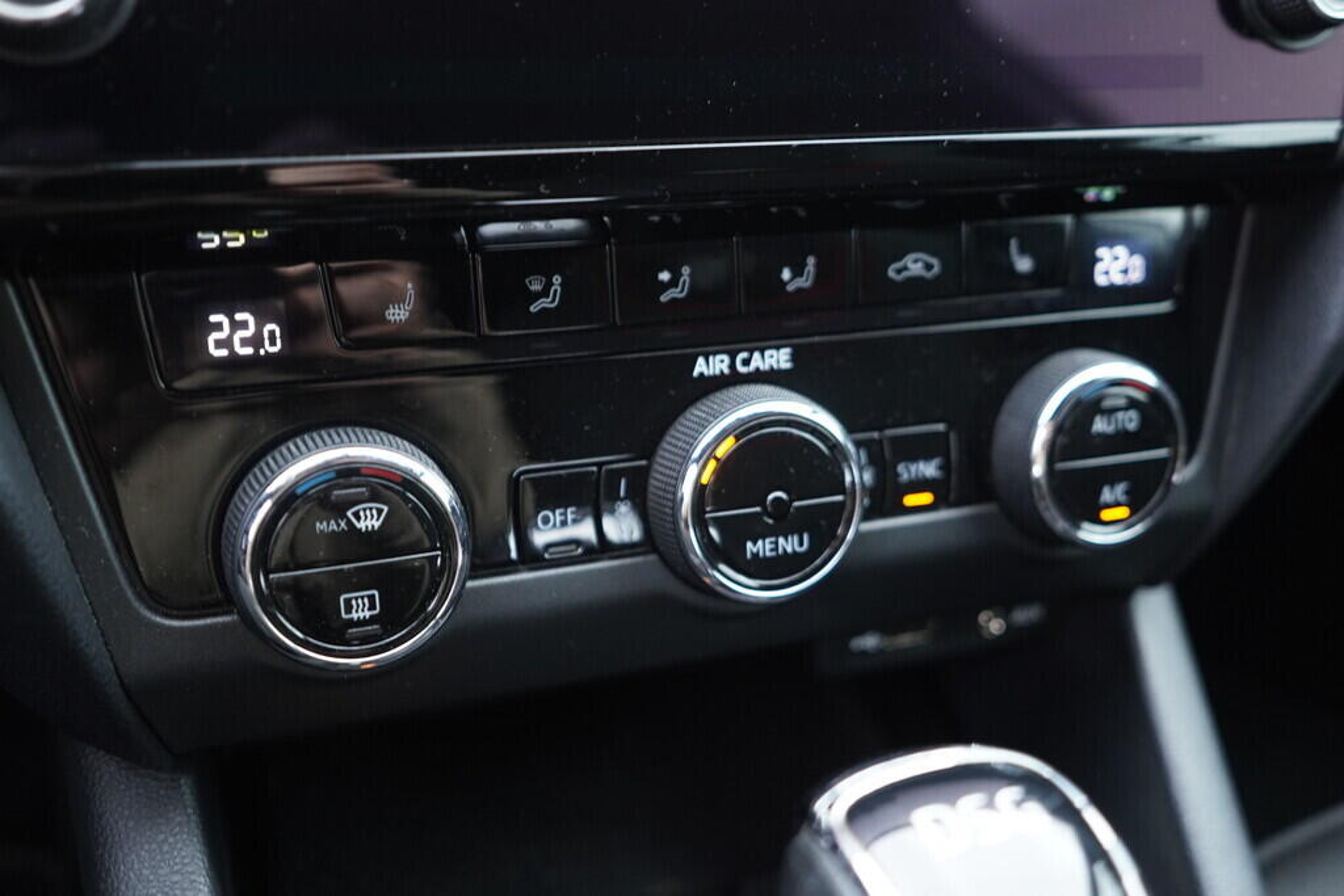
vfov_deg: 36.9
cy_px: 448
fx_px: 1344
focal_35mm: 36
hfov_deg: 53.1
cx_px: 672
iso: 800
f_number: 2.8
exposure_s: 1/40
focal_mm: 24
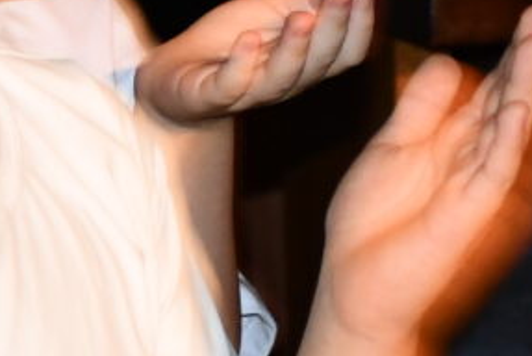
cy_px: -13
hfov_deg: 3.7
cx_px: -6
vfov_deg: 2.5
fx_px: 8299
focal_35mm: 561
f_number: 4.8
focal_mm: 56
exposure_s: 1/60
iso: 2000
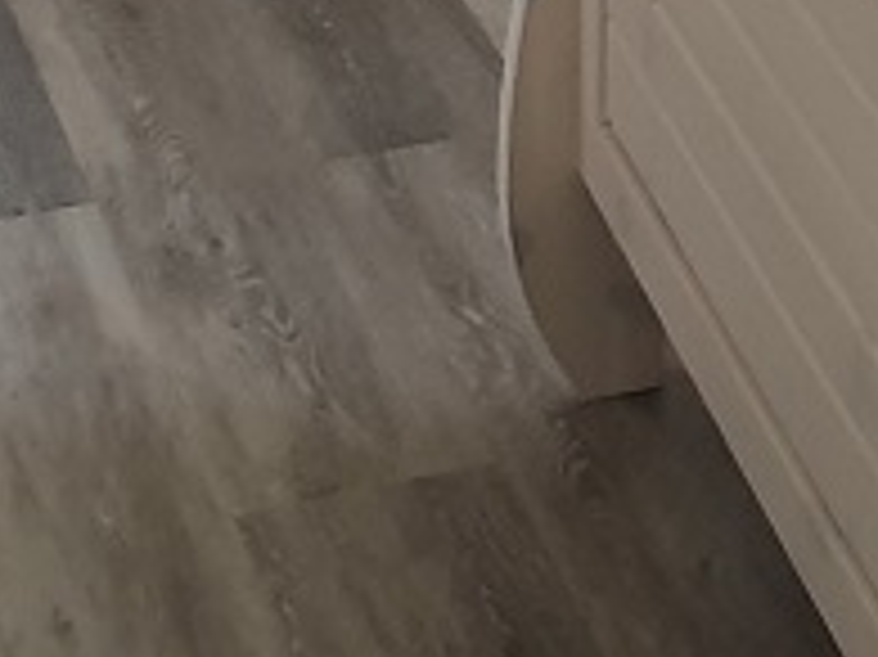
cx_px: 1747
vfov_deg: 8.6
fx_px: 4056
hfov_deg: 11.2
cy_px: -846
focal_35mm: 160
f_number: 2.4
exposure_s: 1/60
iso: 200
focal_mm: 4.3
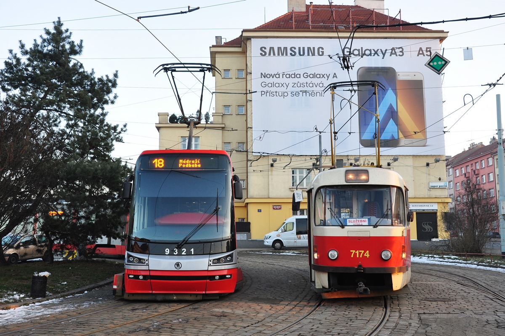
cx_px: 252
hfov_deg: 49.6
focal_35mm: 39
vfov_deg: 34.1
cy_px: 168
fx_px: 546
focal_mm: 26
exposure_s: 1/60
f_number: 8
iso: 400
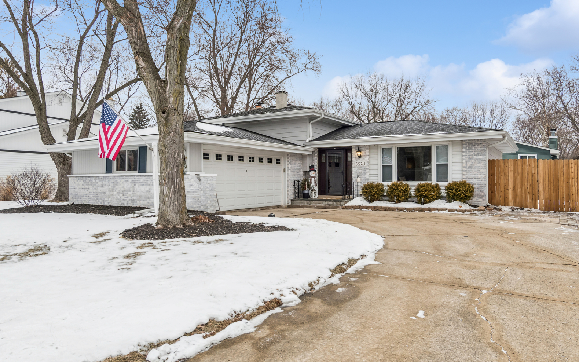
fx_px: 371
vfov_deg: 52.0
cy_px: 173
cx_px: 289
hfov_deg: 75.9
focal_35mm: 24
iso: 320
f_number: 8
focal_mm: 15
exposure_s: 1/100
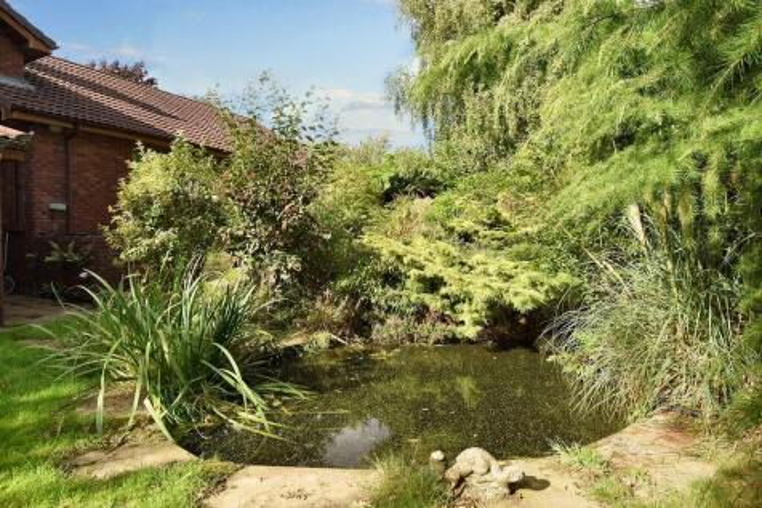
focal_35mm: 20
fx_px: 413
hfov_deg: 85.4
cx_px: 381
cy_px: 254
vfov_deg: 63.2
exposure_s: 1/200
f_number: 7.1
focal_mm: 13
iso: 100
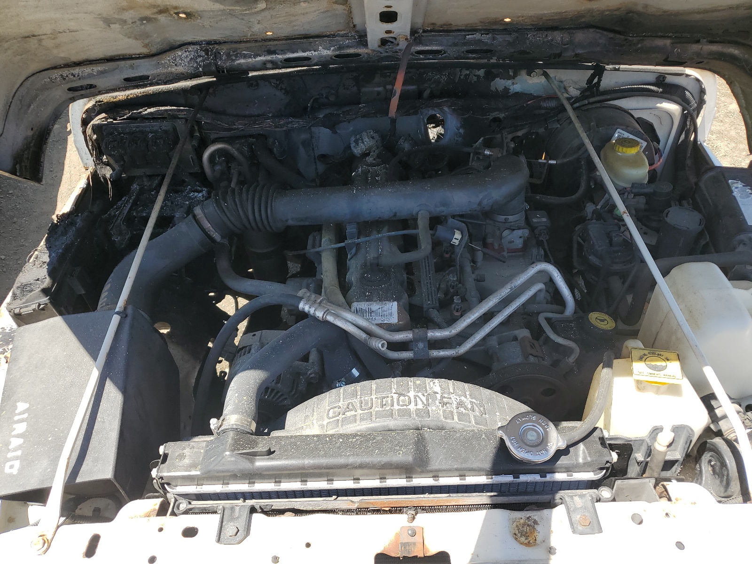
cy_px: 282
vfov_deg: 53.1
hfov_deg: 67.3
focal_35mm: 26
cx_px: 376
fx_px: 565
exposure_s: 1/1000
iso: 50
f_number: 1.5
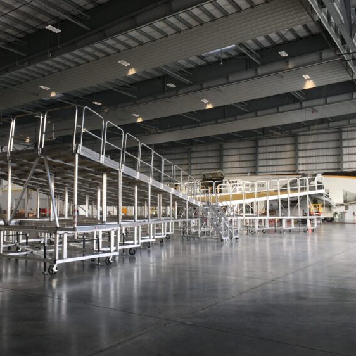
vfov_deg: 47.2
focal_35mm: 35
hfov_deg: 46.7
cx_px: 129
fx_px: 407
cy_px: 176
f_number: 2.2
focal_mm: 4.15
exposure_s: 1/195
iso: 25
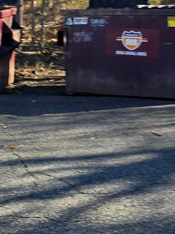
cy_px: 71
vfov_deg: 23.2
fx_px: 567
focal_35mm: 84
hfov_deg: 17.3
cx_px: 19
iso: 12
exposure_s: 1/185
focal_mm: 6.3
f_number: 1.7
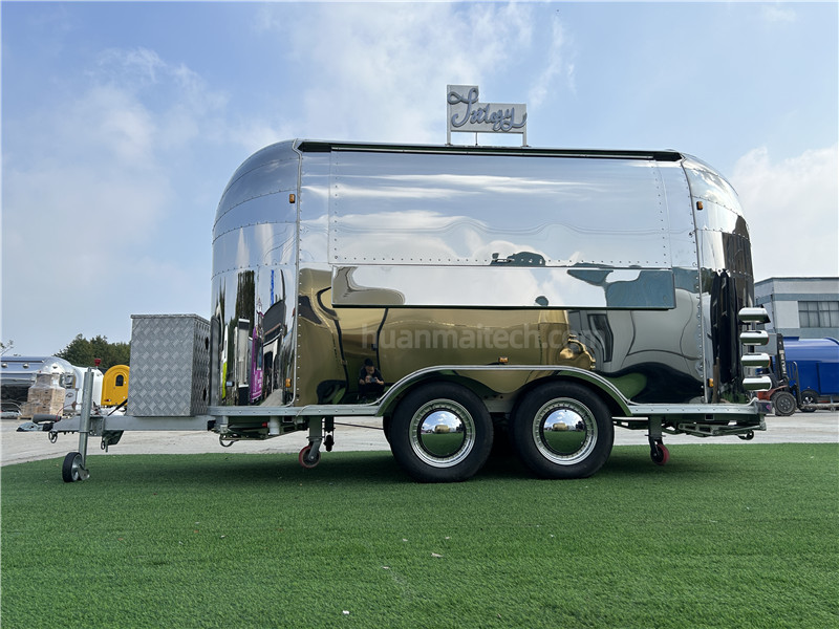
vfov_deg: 53.1
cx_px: 420
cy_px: 314
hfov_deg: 67.3
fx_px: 630
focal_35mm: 26
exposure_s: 1/5587
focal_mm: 5.7
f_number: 1.5
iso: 50
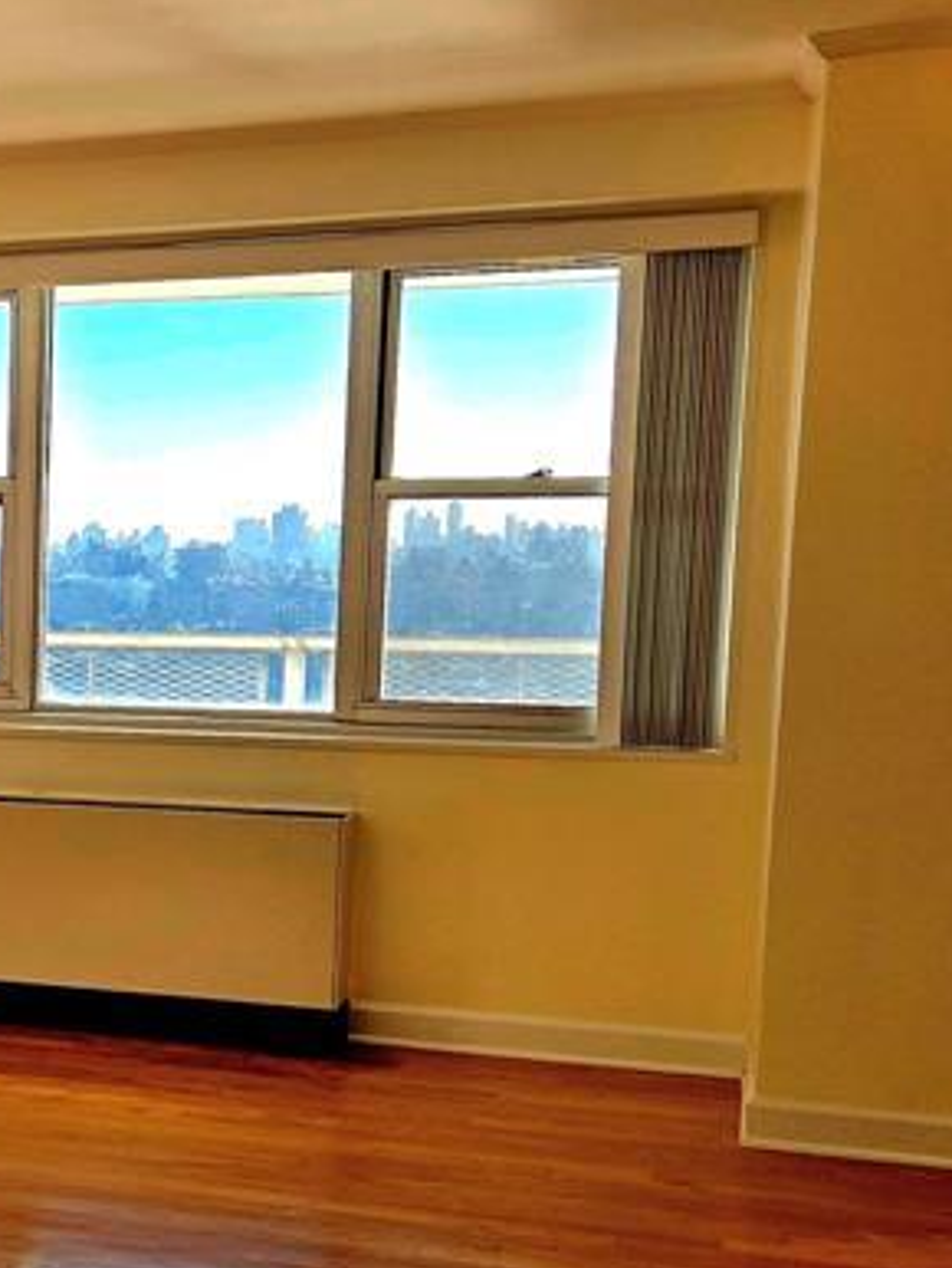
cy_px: 815
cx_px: -361
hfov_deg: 21.3
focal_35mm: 61
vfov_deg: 31.5
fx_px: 2234
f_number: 1.8
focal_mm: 5.4
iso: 25
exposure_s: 1/1000
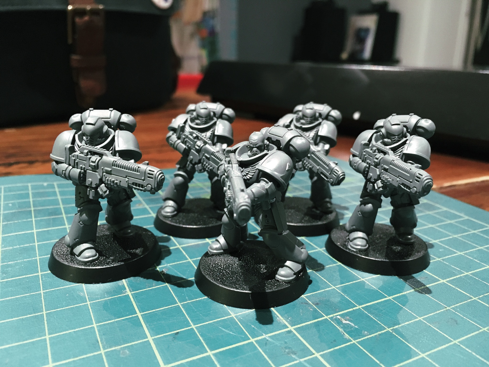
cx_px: 244
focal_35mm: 29
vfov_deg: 48.2
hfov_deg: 61.7
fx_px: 410
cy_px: 184
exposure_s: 1/15
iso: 400
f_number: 2.2
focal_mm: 4.15
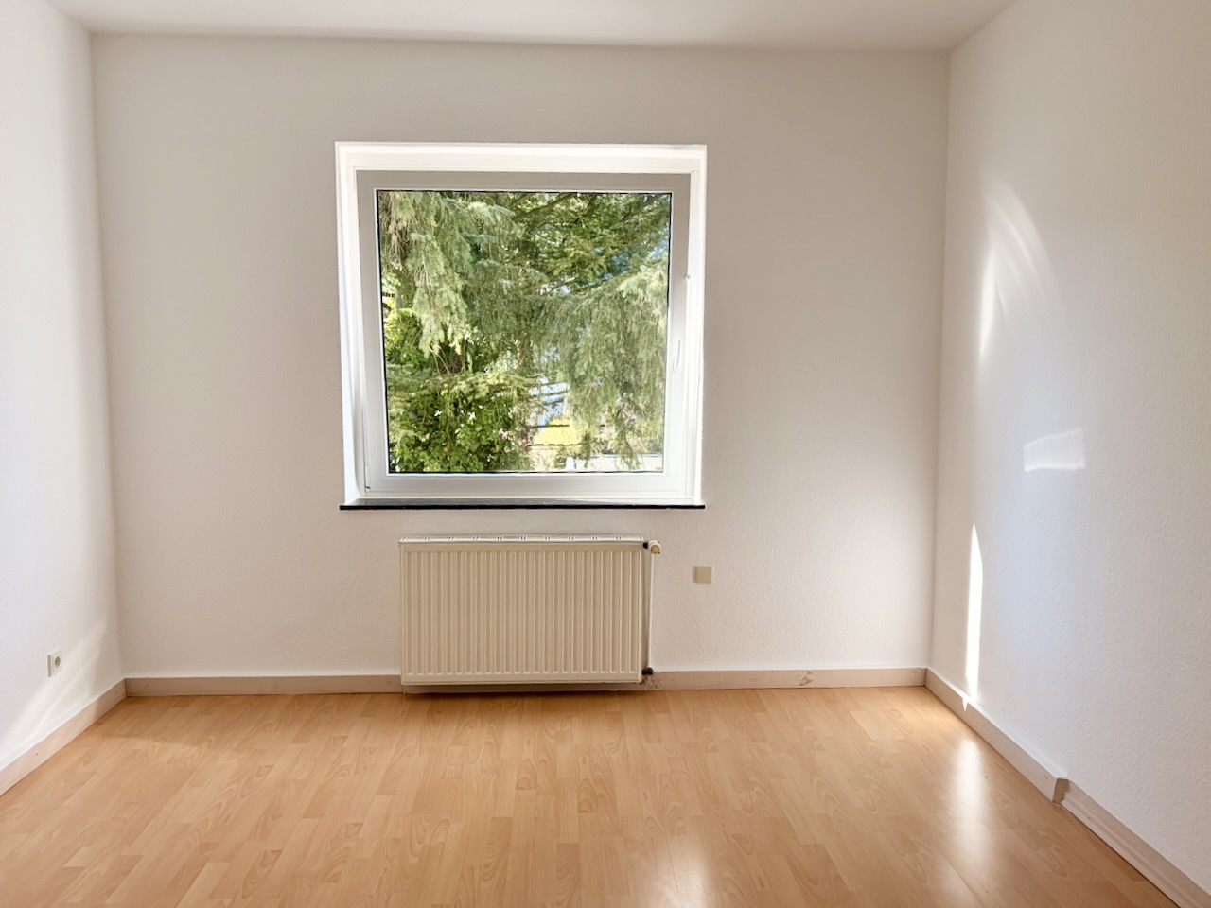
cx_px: 606
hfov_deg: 67.3
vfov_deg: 53.1
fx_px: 910
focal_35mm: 26
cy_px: 454
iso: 50
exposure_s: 1/243
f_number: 1.6
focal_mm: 5.96
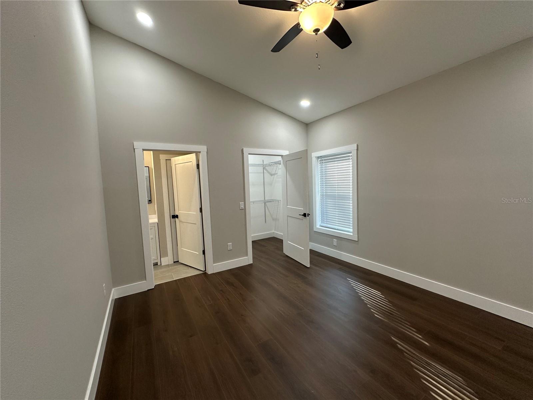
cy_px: 200
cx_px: 266
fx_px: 216
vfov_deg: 85.7
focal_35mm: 14
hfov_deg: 102.1
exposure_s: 1/120
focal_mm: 2.22
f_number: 2.2
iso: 200
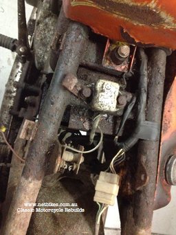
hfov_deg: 40.7
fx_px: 238
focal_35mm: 35
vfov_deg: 52.7
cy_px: 118
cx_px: 88
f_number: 2.4
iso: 800
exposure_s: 1/15
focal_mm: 4.28
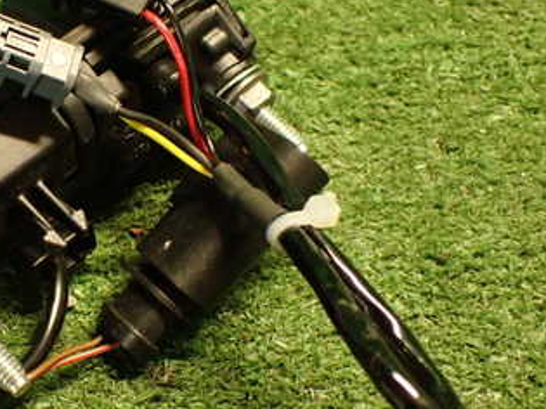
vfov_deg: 24.0
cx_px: 29
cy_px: 217
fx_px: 962
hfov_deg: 30.0
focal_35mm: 61
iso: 800
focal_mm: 5.79
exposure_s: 1/30
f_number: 2.4
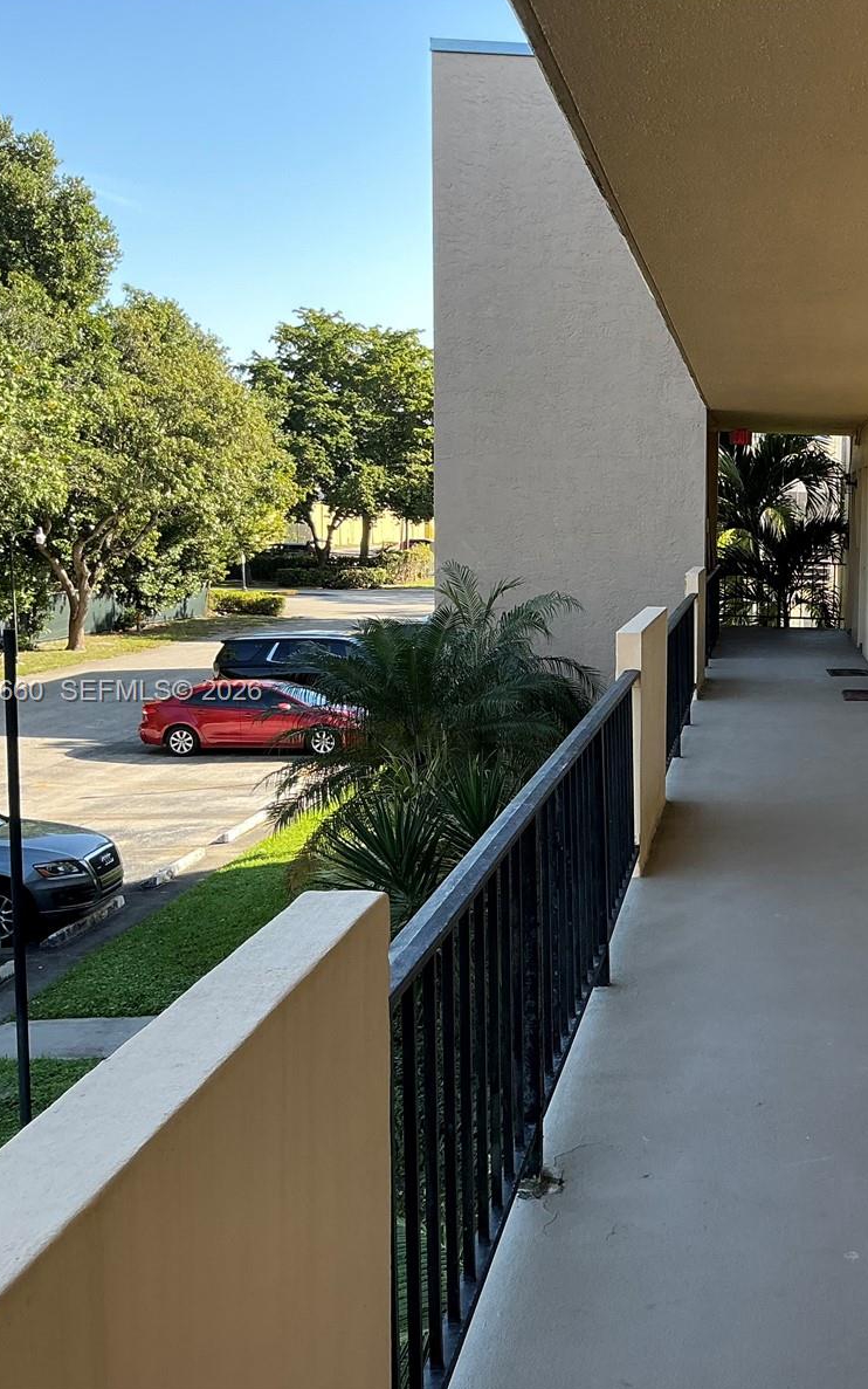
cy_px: 693
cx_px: 834
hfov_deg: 30.1
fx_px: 1514
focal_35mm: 40
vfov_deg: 49.3
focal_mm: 3
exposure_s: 1/222
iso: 25
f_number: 1.8
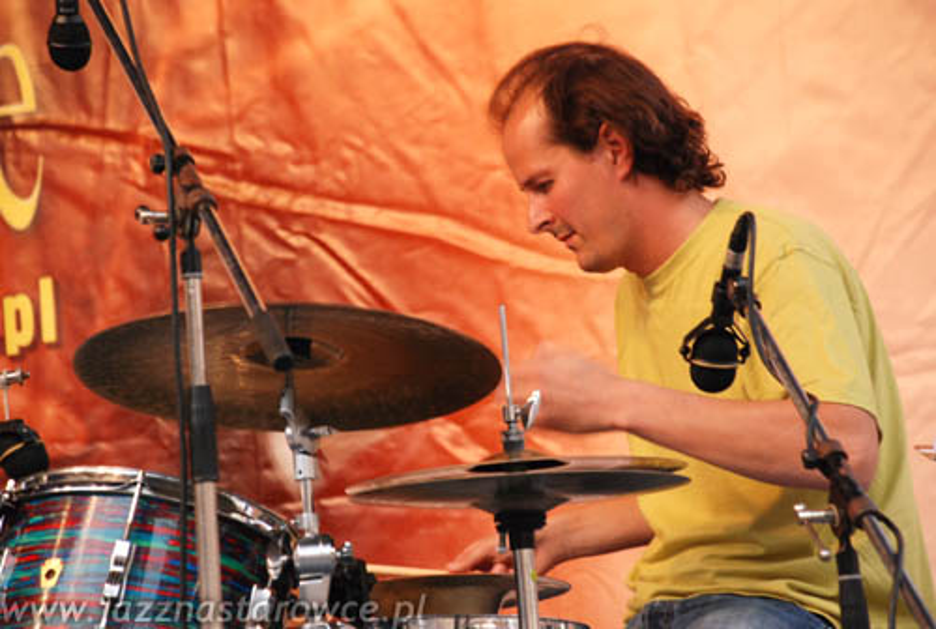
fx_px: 4105
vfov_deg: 8.8
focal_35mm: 158
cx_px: 468
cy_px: 314
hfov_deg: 13.0
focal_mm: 105
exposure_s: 1/30
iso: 720
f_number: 5.6
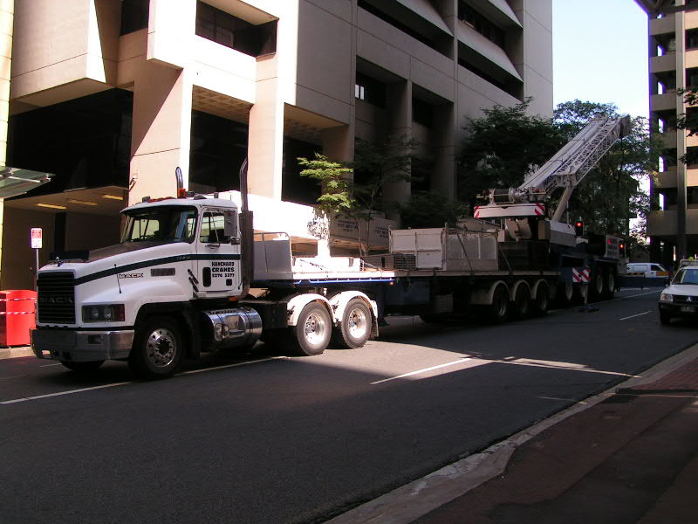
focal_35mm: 38
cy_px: 262
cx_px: 349
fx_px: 766
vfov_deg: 37.7
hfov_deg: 49.0
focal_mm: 5.8
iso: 50
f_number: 5.6
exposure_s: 1/160
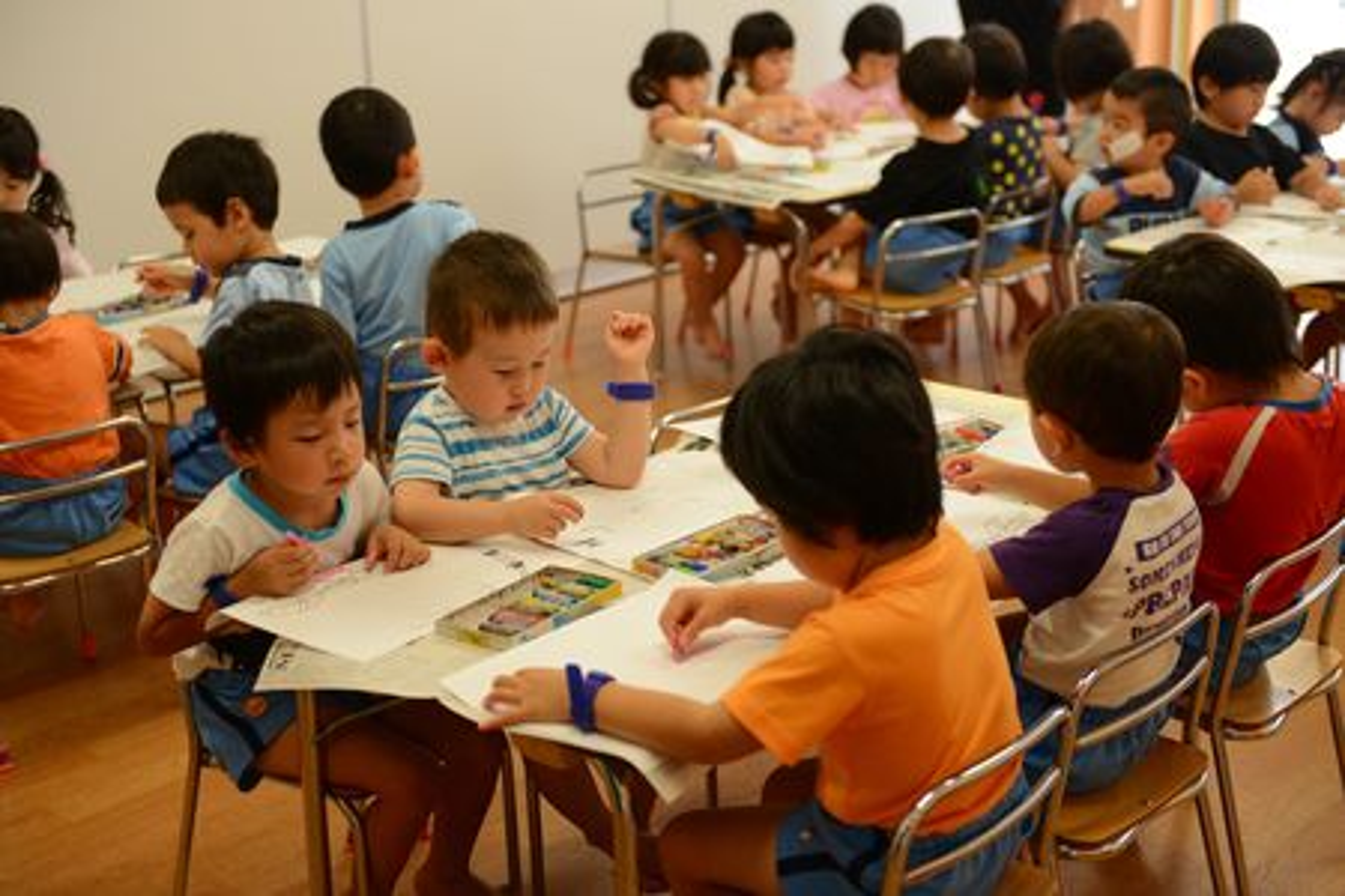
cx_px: 672
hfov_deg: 38.2
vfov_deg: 26.0
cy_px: 448
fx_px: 1943
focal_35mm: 52
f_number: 3.2
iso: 400
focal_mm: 52
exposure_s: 1/160
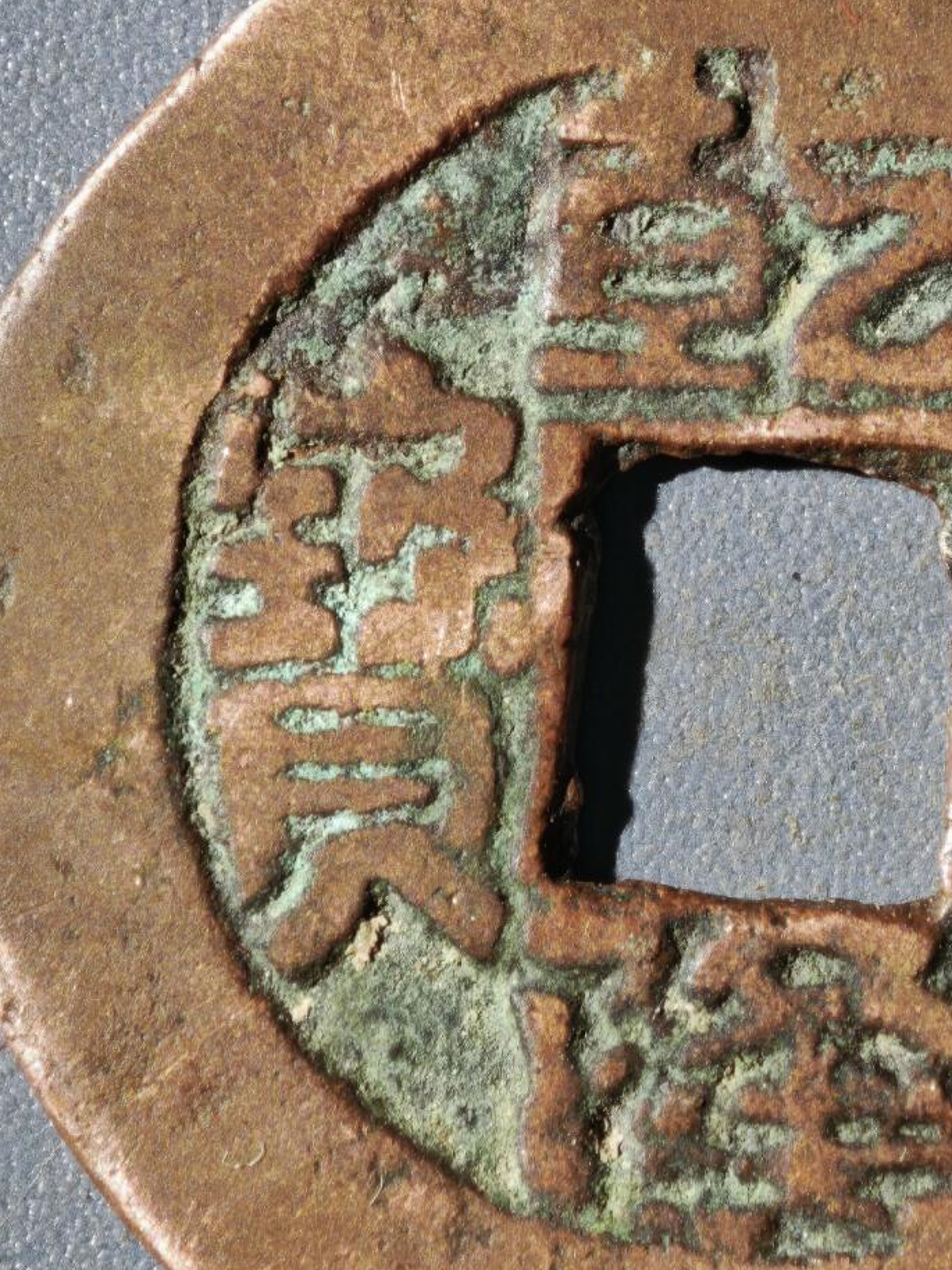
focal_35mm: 213
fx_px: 7809
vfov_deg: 9.3
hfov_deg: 7.0
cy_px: 644
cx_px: 806
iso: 160
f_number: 2
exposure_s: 1/100
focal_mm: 9
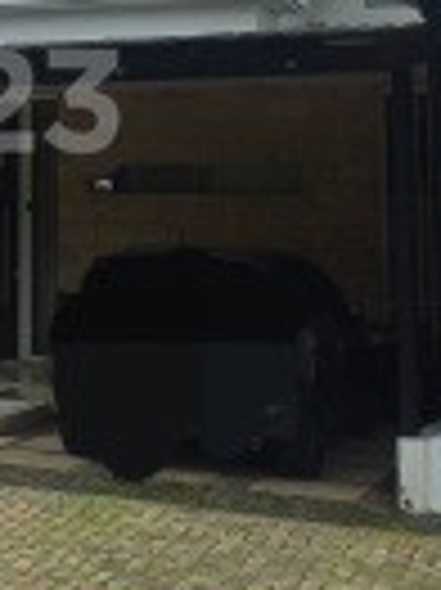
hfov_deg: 15.1
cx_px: -290
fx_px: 1497
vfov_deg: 21.9
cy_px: 99
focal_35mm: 88
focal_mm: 4.65
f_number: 1.8
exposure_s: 1/2000
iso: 50
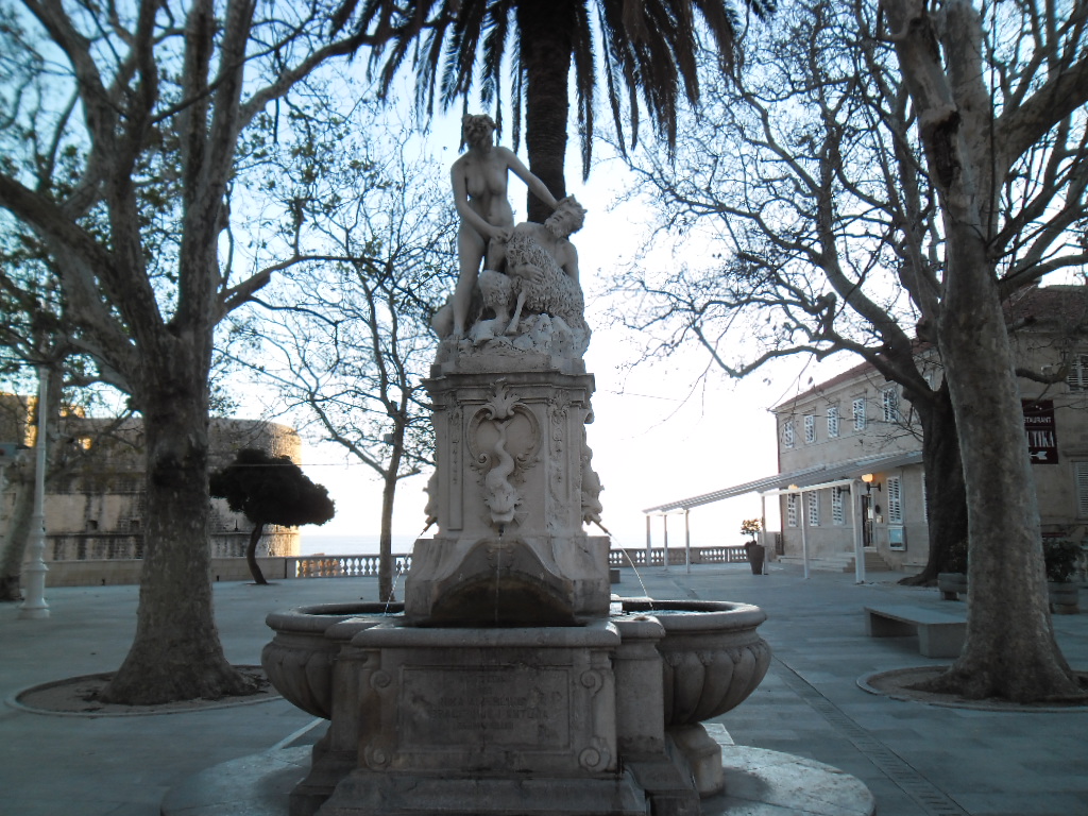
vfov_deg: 51.4
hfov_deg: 65.3
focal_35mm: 27
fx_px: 849
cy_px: 408
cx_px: 544
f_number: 3.5
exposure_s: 1/117
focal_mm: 4.9
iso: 80
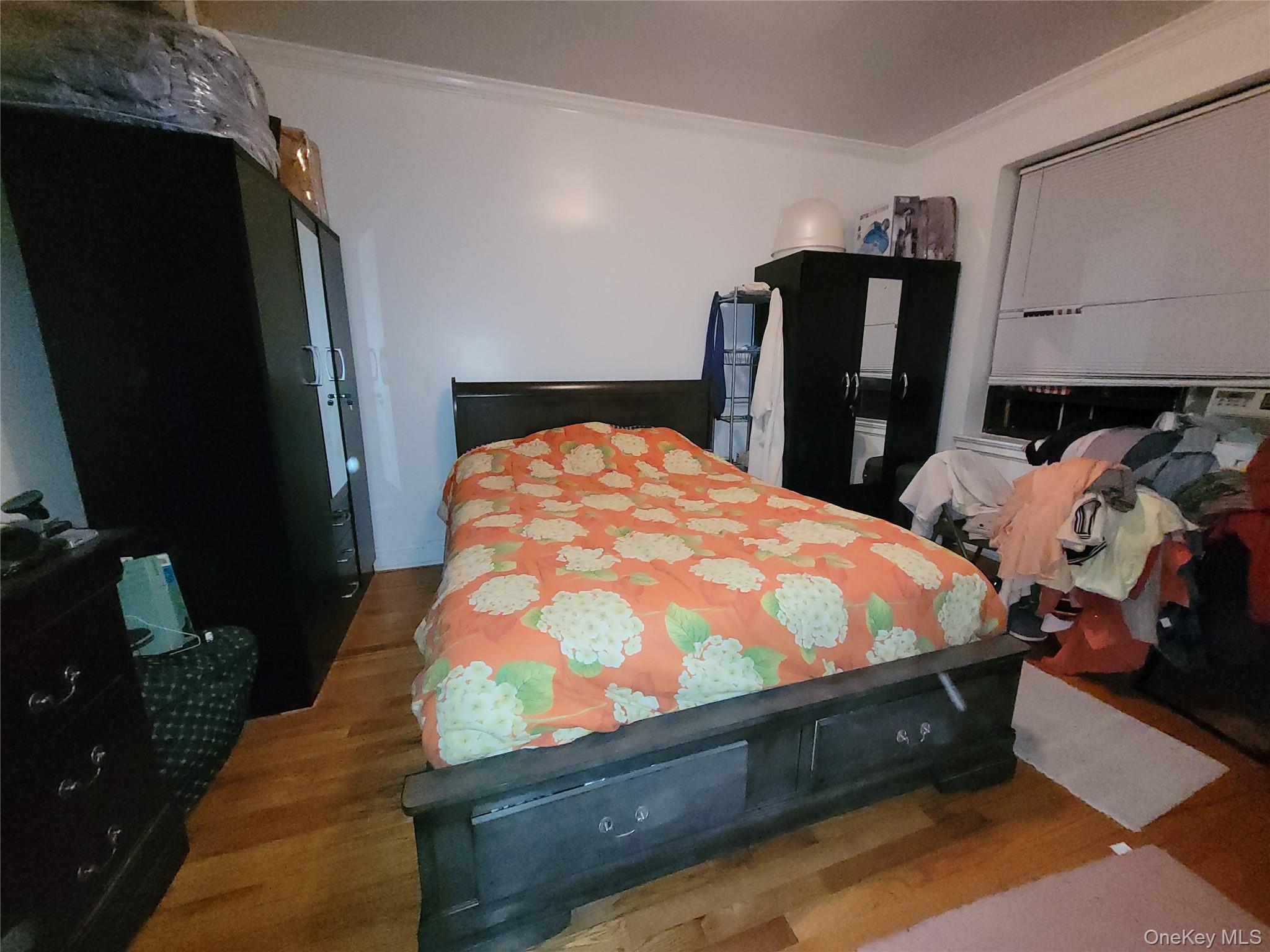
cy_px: 476
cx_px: 635
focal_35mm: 13
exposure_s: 1/30
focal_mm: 1.74
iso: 500
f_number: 2.2
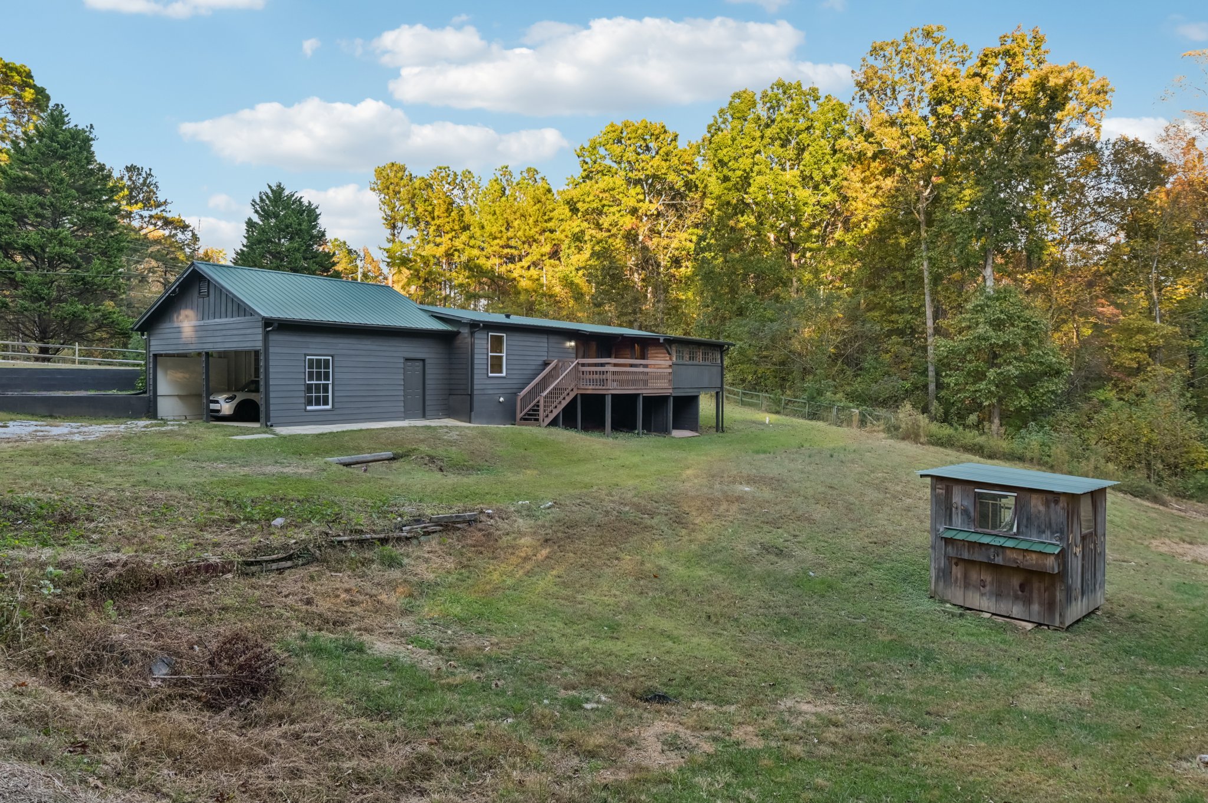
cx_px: 604
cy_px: 402
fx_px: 771
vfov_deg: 55.0
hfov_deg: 76.1
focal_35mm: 23
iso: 200
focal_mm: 23
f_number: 8
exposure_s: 1/50
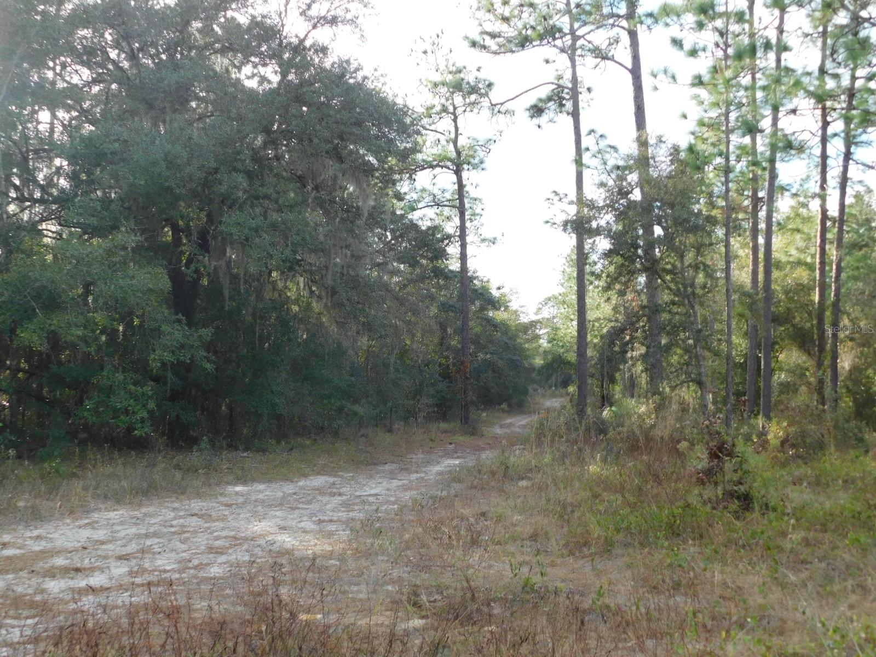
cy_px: 328
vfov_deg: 39.7
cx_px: 438
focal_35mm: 36
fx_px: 911
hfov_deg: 51.4
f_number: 3.5
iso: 125
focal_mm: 6.3
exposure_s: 1/200
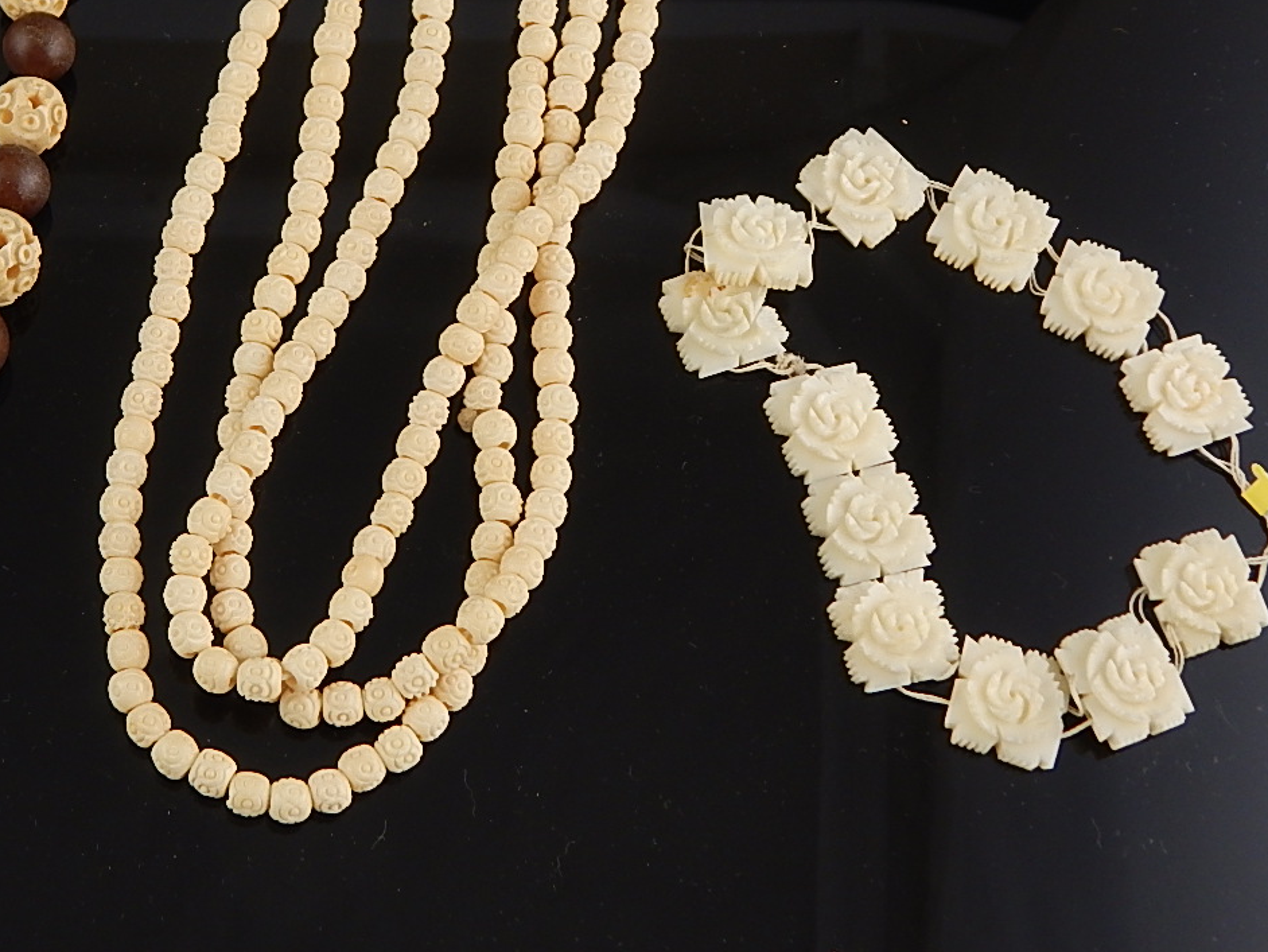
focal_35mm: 73
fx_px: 2675
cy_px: 263
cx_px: 211
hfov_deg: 26.1
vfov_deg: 20.1
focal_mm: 7.7
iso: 125
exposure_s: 1/30
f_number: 3.6
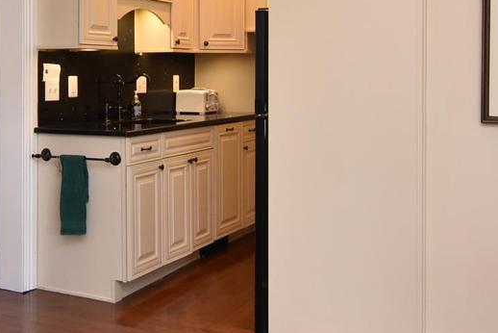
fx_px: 692
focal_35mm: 50
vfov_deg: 26.6
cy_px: 75
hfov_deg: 38.7
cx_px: 133
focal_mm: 12
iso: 800
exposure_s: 1/40
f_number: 7.1
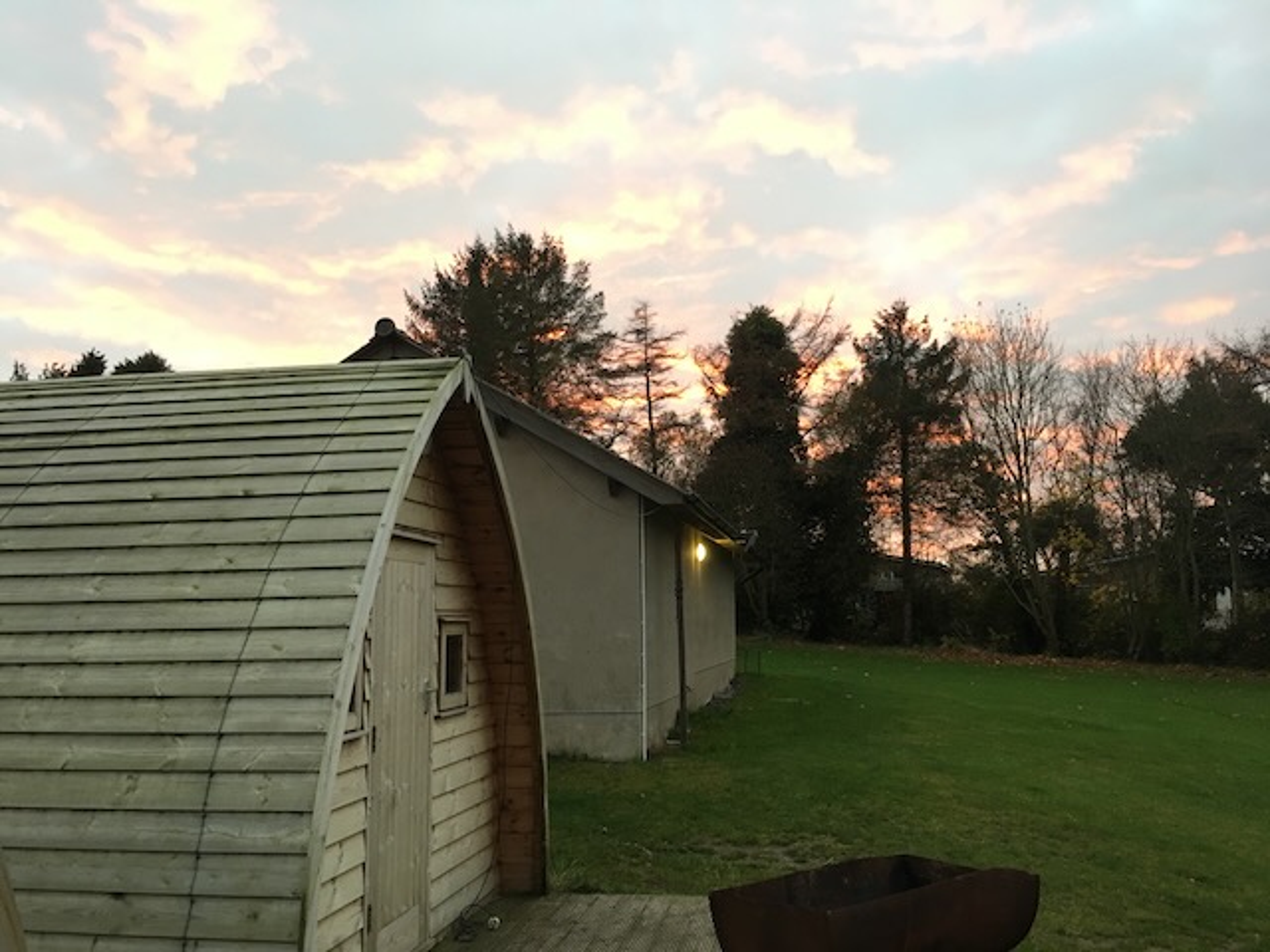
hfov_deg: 61.7
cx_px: 635
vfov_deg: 48.2
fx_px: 1064
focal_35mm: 29
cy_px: 476
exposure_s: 1/17
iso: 40
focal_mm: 4.15
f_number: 2.2
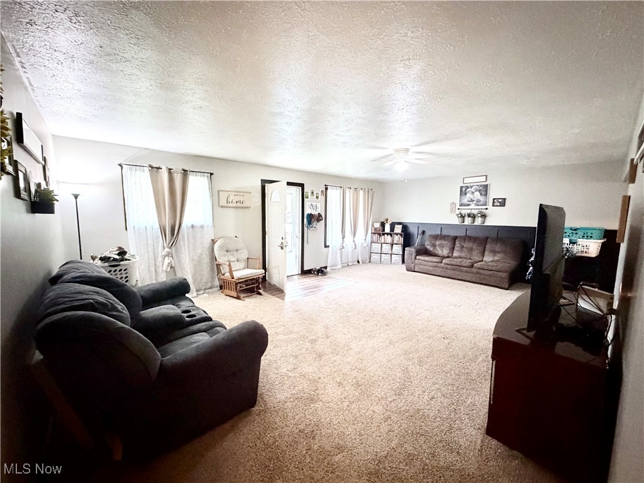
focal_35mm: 14
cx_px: 322
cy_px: 242
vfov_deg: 85.7
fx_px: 260
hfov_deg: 102.1
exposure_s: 1/40
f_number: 2.2
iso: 1000
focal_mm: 2.22
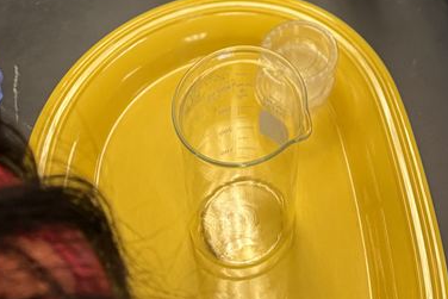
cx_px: 385
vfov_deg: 16.0
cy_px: -285
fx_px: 847
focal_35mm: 68
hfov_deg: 28.7
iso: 200
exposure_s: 1/71
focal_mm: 6.76
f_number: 1.78
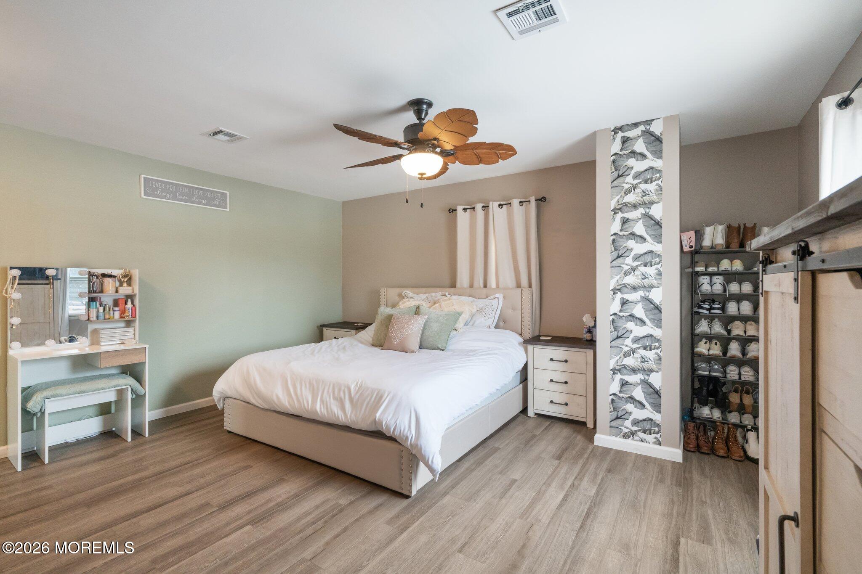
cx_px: 431
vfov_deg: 73.7
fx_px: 383
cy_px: 287
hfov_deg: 96.7
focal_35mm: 16
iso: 5000
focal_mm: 16
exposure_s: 1/60
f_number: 8
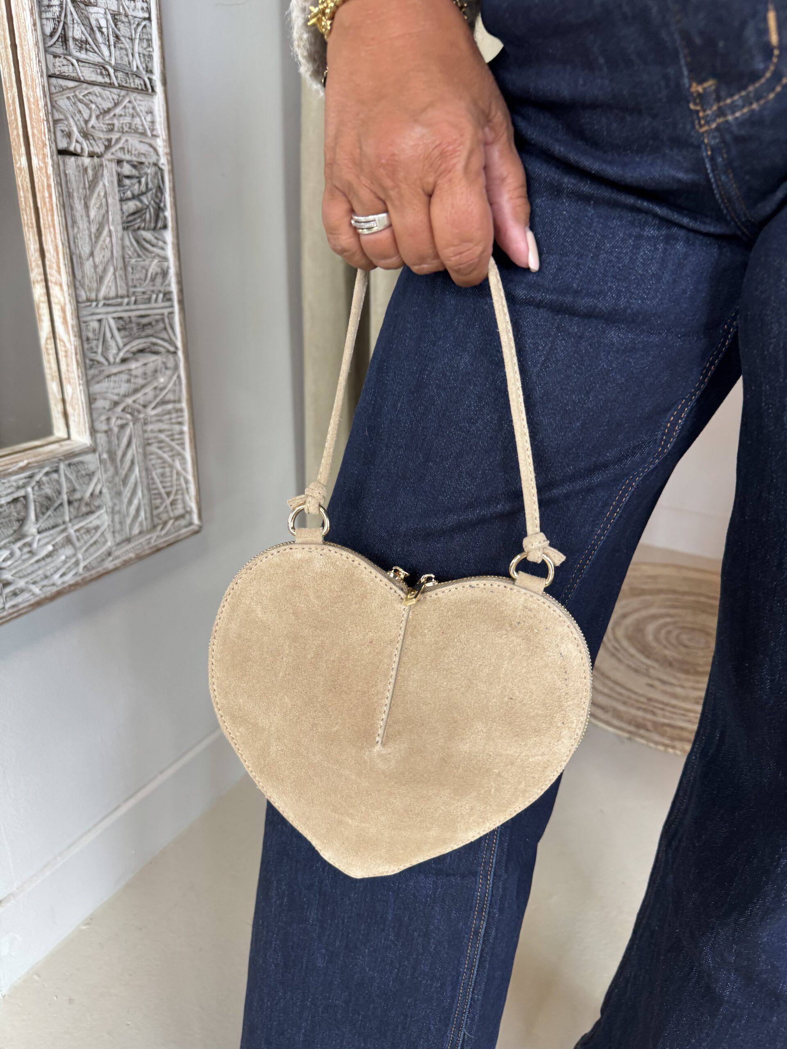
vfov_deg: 71.6
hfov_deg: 56.8
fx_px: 728
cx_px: 394
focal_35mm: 24
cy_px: 524
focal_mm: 6.76
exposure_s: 1/102
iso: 125
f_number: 1.78
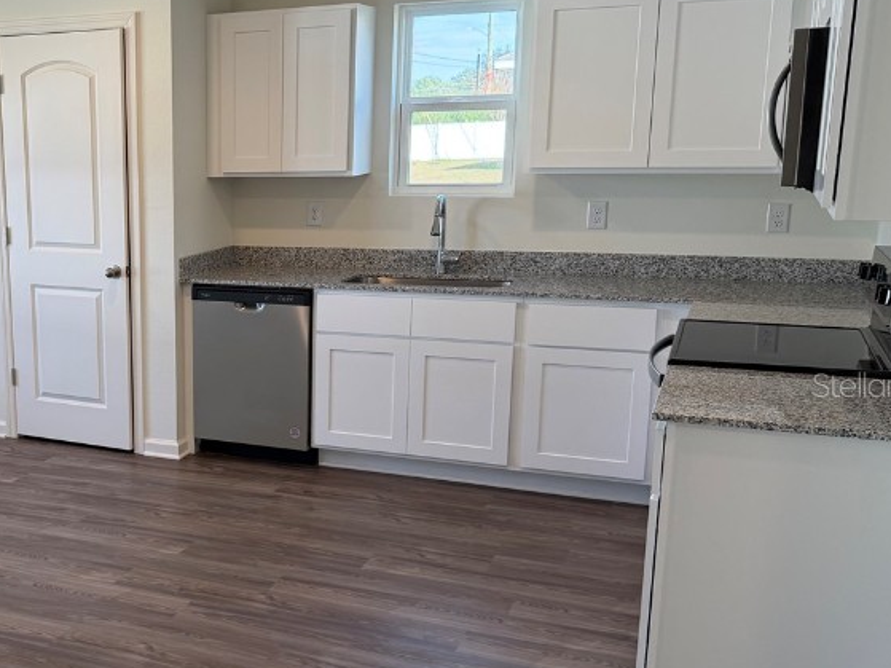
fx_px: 1132
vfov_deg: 32.8
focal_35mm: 44
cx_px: 147
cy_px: 384
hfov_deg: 40.7
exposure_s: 1/187
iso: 100
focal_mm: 6.76
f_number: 1.78
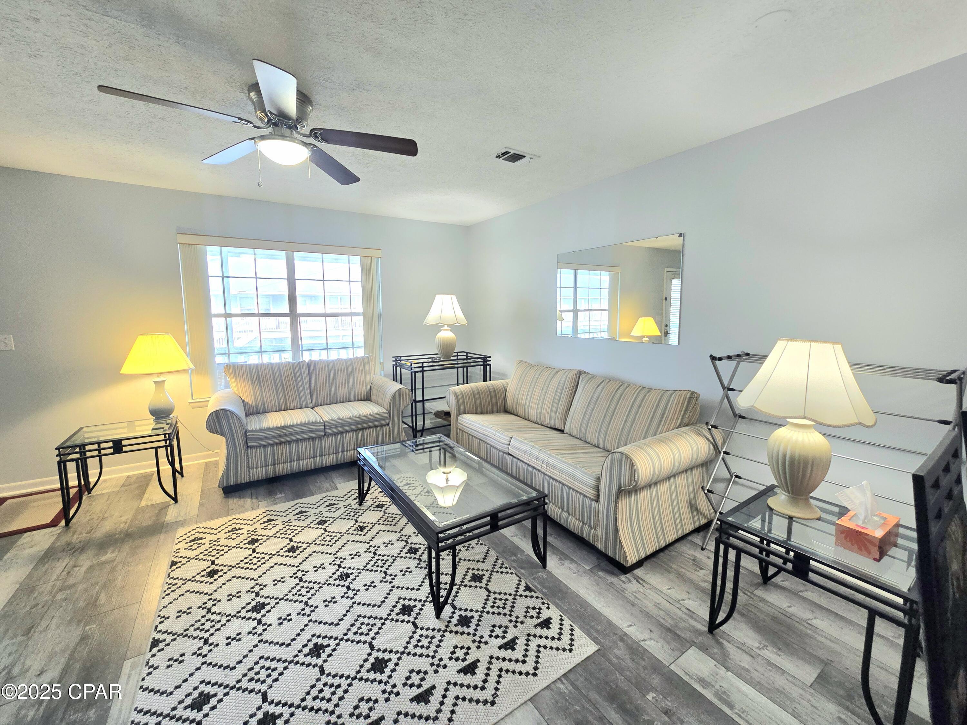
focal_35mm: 13
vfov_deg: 89.9
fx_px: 363
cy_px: 362
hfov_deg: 106.2
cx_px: 484
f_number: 2.2
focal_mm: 2.2
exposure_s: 1/60.2
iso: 80
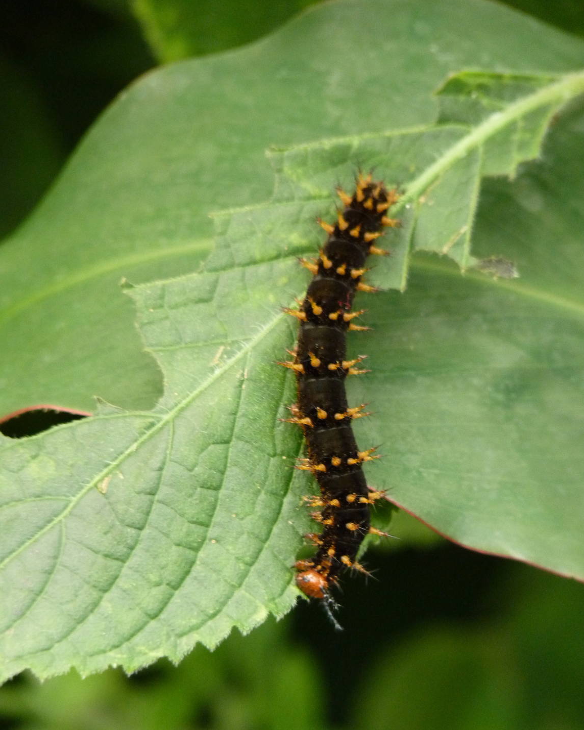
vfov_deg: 3.9
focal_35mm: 499
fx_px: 10781
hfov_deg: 3.1
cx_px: 281
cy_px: 399
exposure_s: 1/100
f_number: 4
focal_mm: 81.2
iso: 400
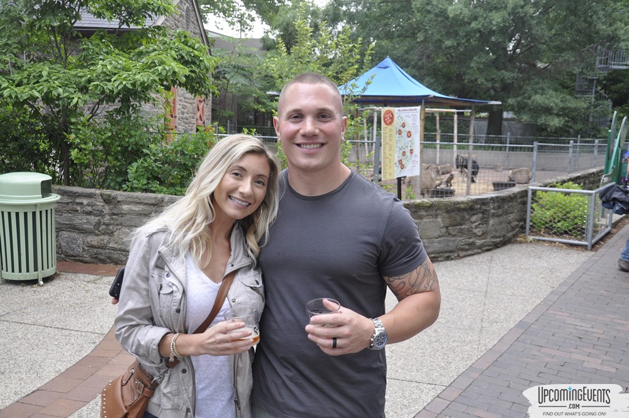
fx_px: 654
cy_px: 209
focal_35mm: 38
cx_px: 314
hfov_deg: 51.3
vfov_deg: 35.4
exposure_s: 1/30
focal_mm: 25
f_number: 5.6
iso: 400
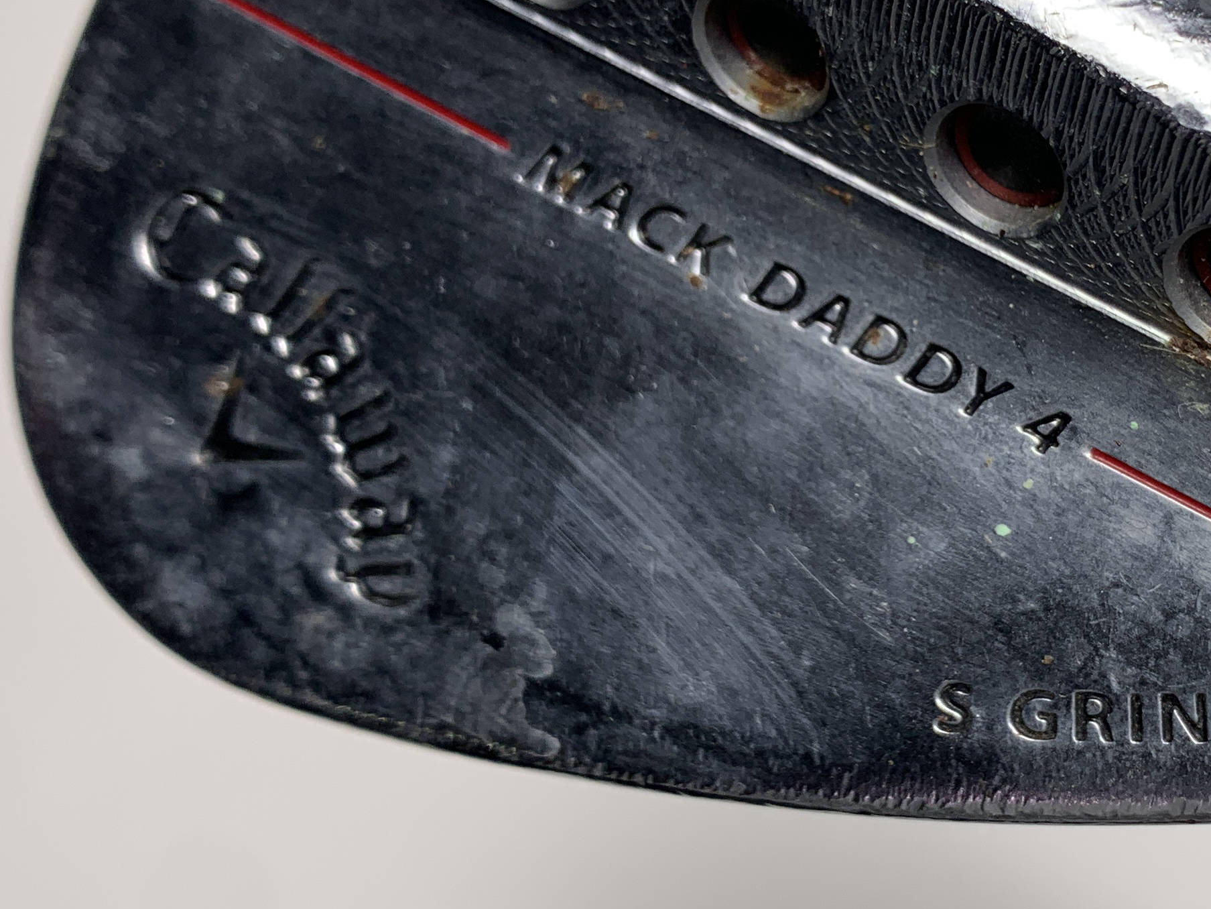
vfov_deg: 25.2
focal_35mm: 58
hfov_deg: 32.1
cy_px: 418
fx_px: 2029
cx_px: 1008
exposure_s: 1/312
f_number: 1.8
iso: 25
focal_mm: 4.25
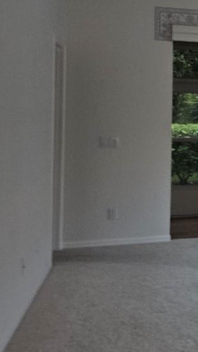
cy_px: 115
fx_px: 673
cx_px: 477
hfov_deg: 12.8
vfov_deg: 29.1
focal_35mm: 72
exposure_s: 1/8
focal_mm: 5.4
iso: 250
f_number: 1.8
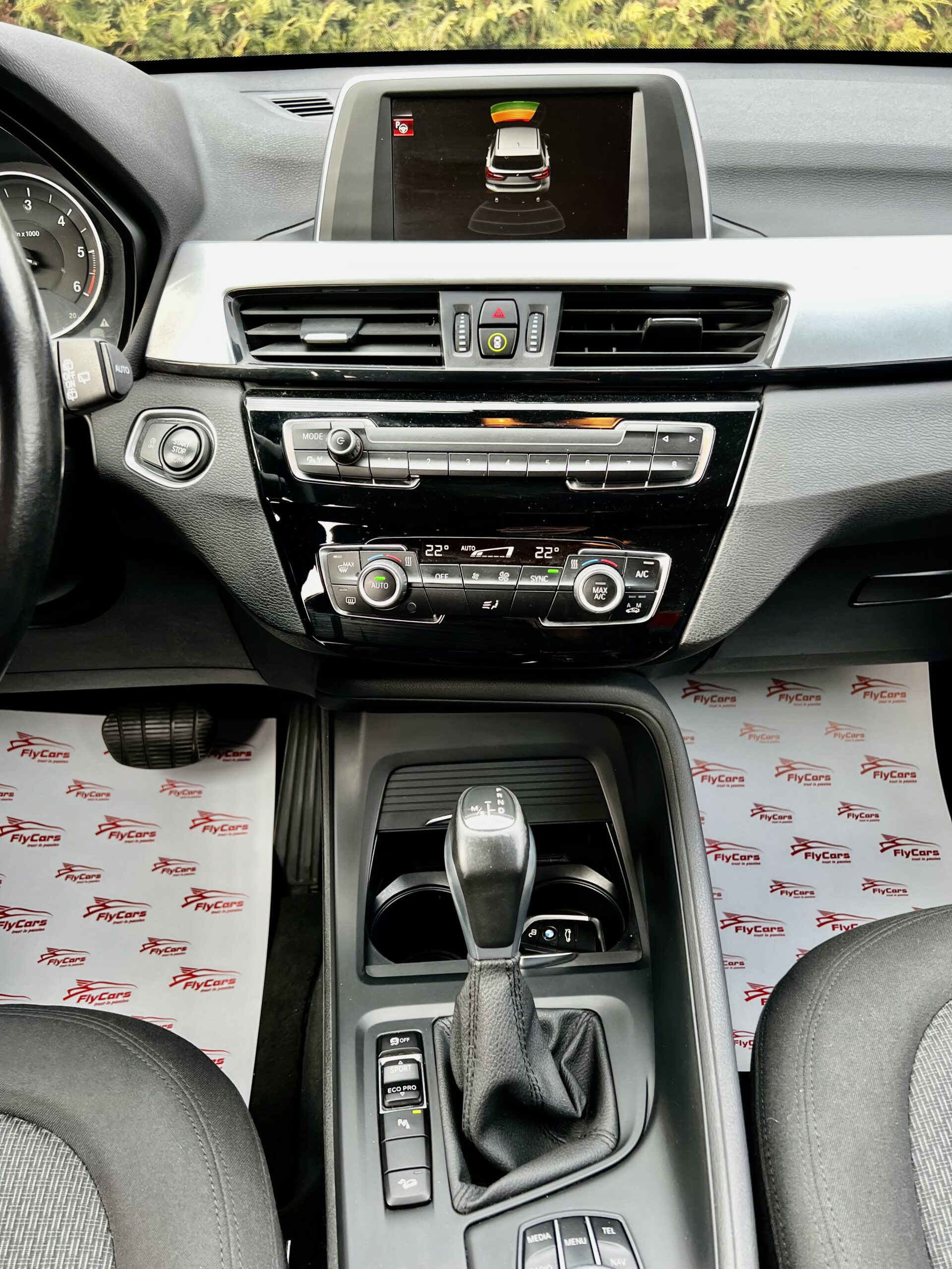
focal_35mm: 26
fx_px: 953
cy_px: 634
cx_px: 476
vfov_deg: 67.3
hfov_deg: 53.1
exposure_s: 1/100
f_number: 1.5
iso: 64
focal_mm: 5.7
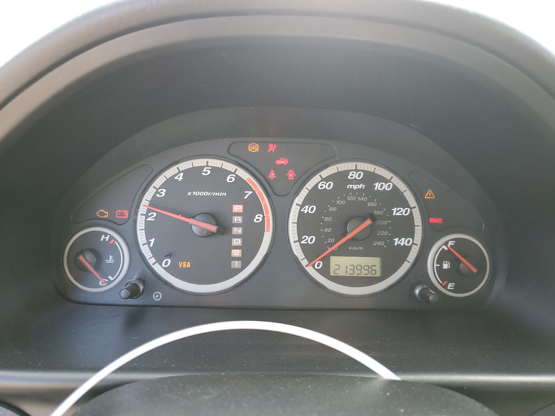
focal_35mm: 26
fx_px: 417
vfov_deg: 53.1
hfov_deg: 67.3
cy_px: 208
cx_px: 278
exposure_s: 1/120
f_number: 1.5
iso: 77
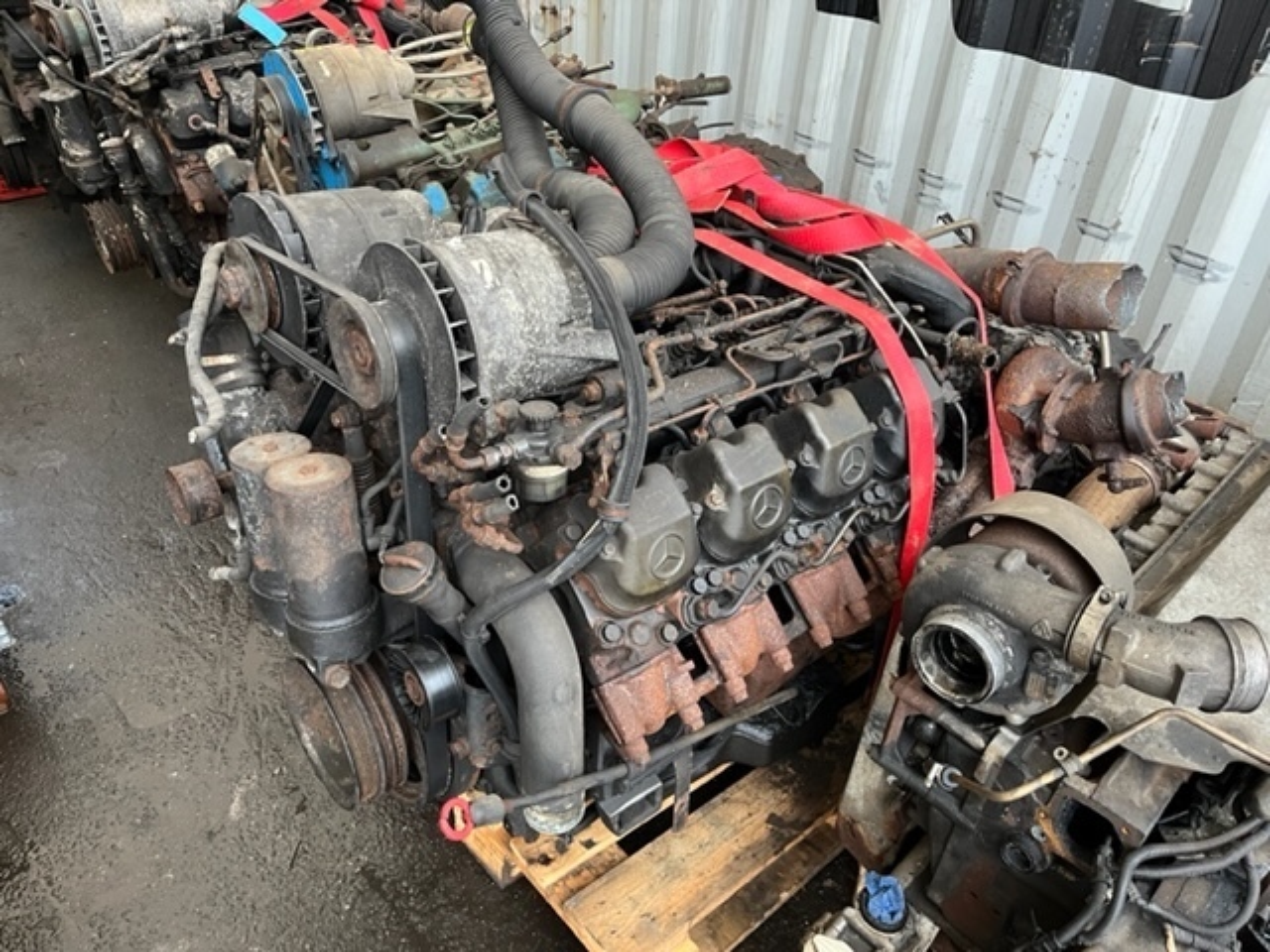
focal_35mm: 26
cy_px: 476
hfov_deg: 67.3
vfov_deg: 53.1
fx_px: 954
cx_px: 635
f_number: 1.6
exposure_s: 1/60
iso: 250
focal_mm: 5.1
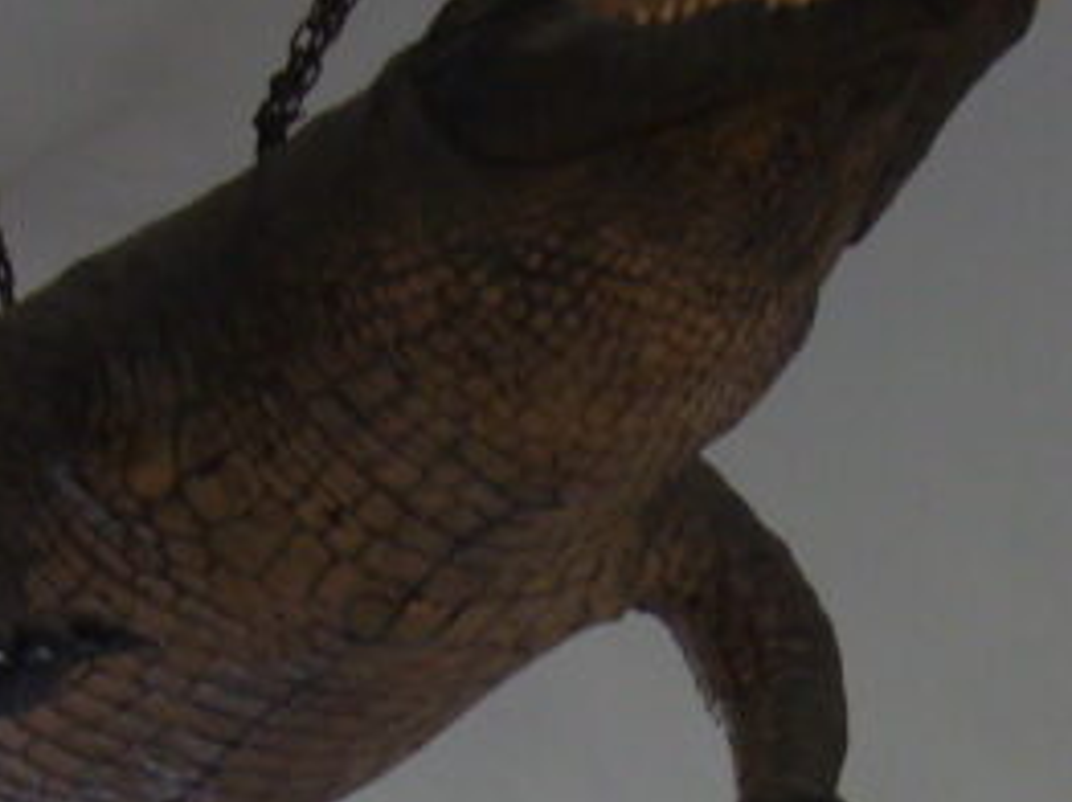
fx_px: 4239
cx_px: 618
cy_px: 1072
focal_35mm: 137
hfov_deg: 14.4
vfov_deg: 10.5
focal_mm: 5.8
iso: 100
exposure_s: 1/30
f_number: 2.8
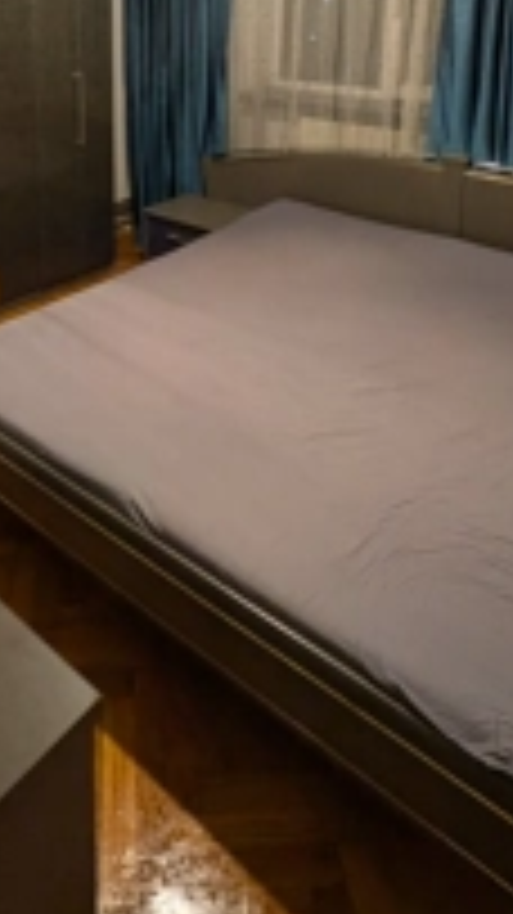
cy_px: 122
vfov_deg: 57.0
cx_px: 171
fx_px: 726
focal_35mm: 30
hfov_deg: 38.5
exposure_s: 1/33.3
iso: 329
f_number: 2.2
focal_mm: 1.83
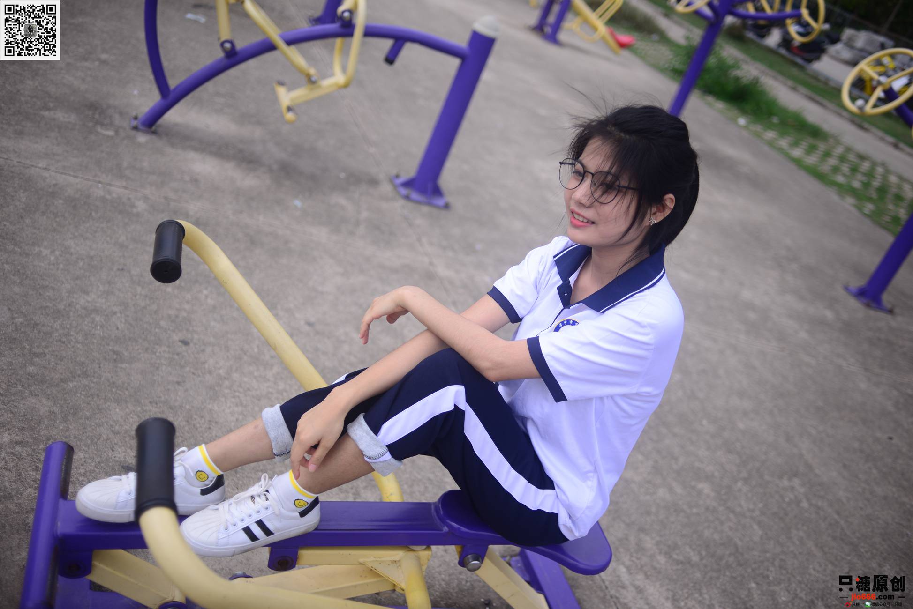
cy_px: 304
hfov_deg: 54.4
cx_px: 456
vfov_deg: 37.9
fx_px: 888
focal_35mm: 35
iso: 100
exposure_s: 1/2000
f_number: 2.2
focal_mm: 35
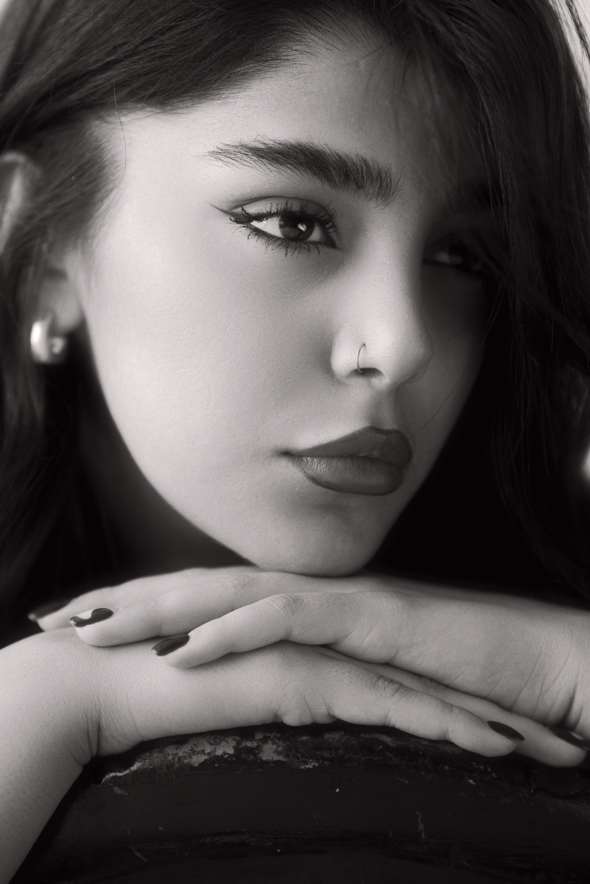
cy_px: 352
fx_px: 2827
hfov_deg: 11.9
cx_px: 281
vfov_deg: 17.8
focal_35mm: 115
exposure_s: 1/250
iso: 200
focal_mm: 85
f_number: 2.2
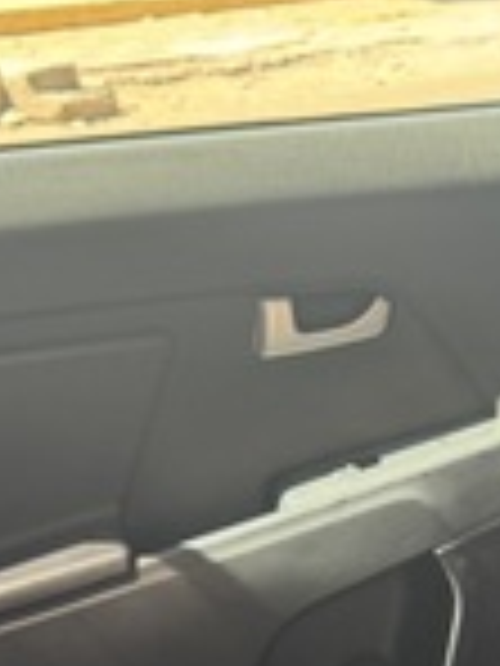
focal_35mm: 97
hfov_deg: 14.7
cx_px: 608
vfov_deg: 18.6
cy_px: 896
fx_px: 1868
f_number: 1.78
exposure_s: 1/162
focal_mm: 6.76
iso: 80
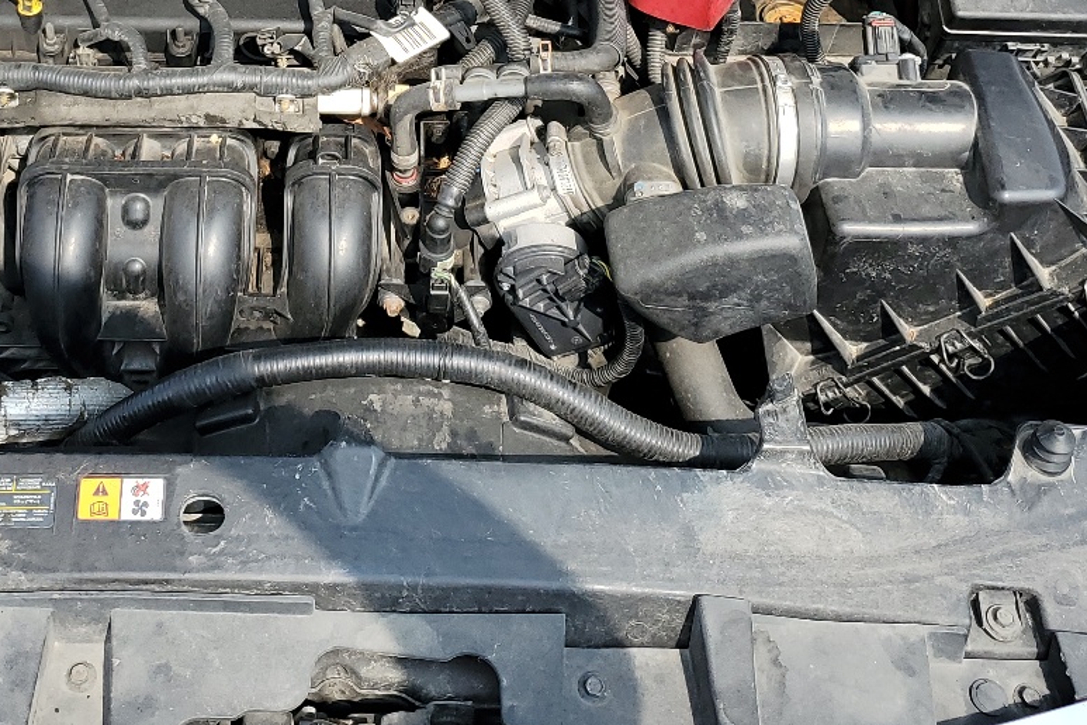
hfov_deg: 35.3
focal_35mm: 56
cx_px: 359
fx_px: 1690
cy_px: -65
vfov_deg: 22.8
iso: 50
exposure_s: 1/1429
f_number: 1.5
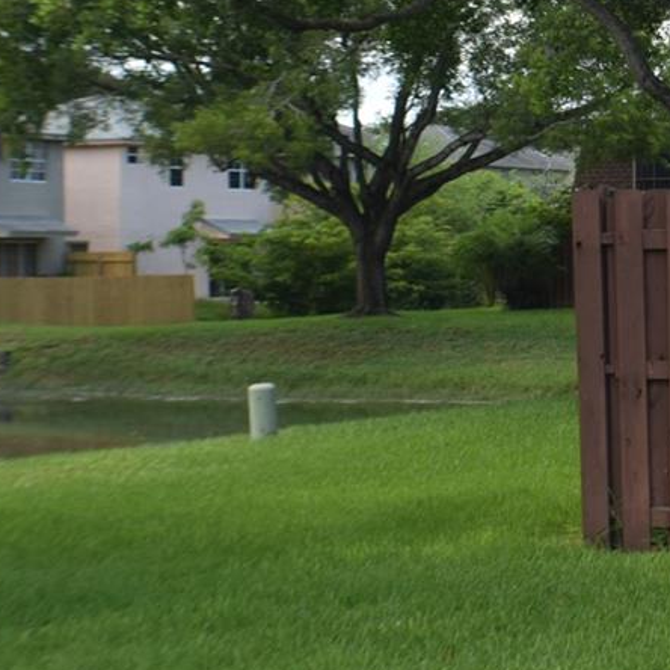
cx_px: 919
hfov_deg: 10.9
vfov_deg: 11.2
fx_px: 3416
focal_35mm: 156
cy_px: 118
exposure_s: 1/200
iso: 100
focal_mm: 34
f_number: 8
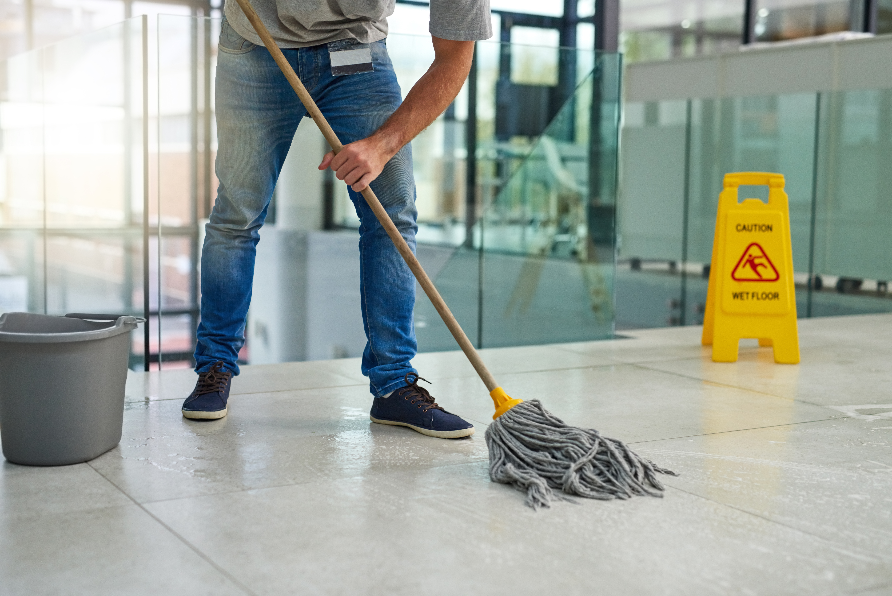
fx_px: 1239
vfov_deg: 27.0
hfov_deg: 39.6
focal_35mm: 50
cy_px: 298
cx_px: 446
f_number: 2.2
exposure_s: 1/160
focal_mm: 50
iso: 320
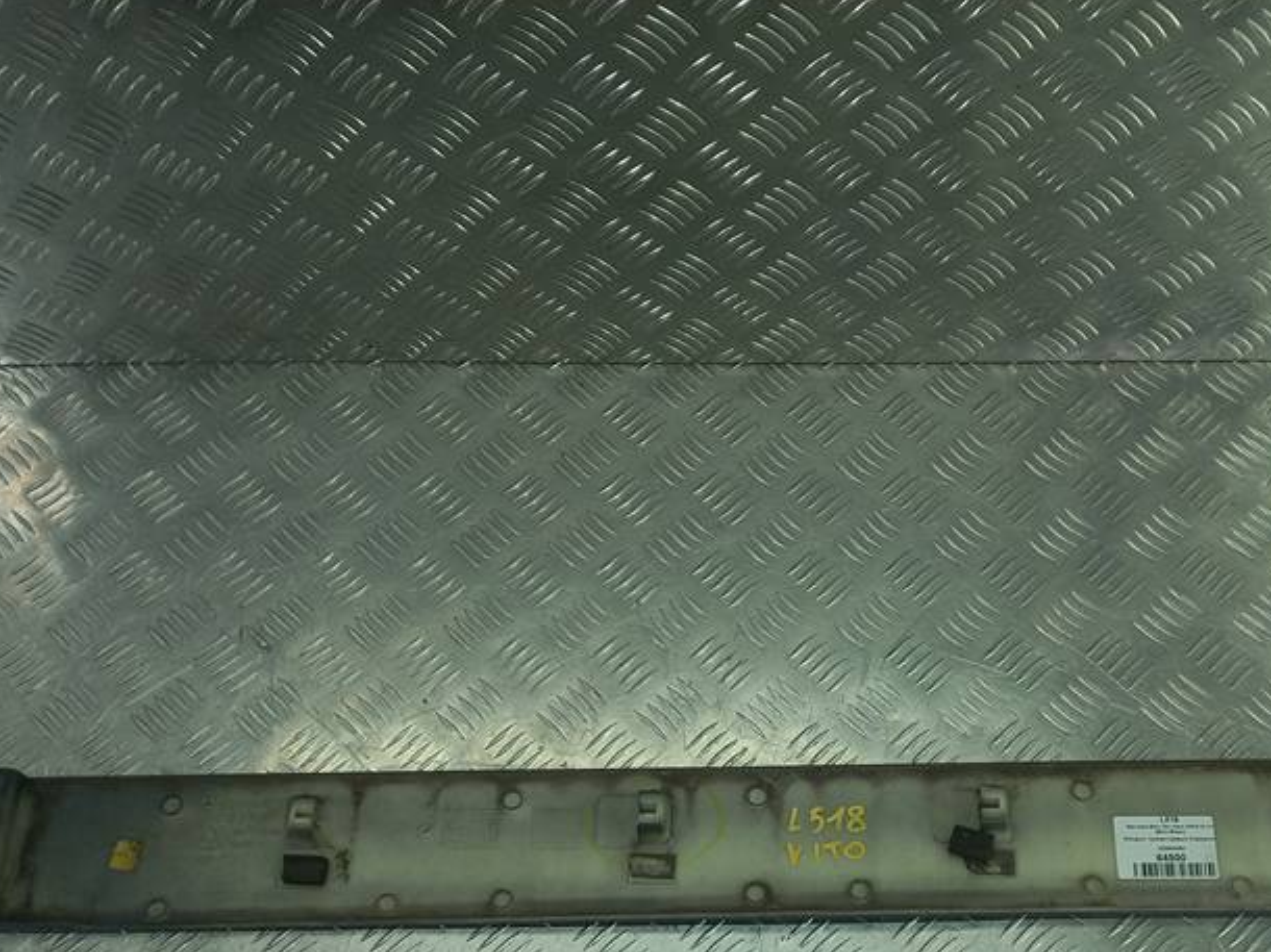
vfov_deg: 33.2
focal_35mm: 42
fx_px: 1542
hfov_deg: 44.4
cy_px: 775
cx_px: 800
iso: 50
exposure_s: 1/100
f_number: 1.8
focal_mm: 4.6
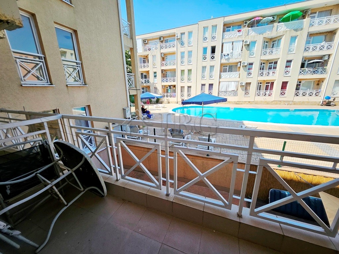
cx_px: 170
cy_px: 127
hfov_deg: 106.2
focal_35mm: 13
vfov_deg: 89.9
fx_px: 127
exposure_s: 1/756
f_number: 2.2
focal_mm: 1.7
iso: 32
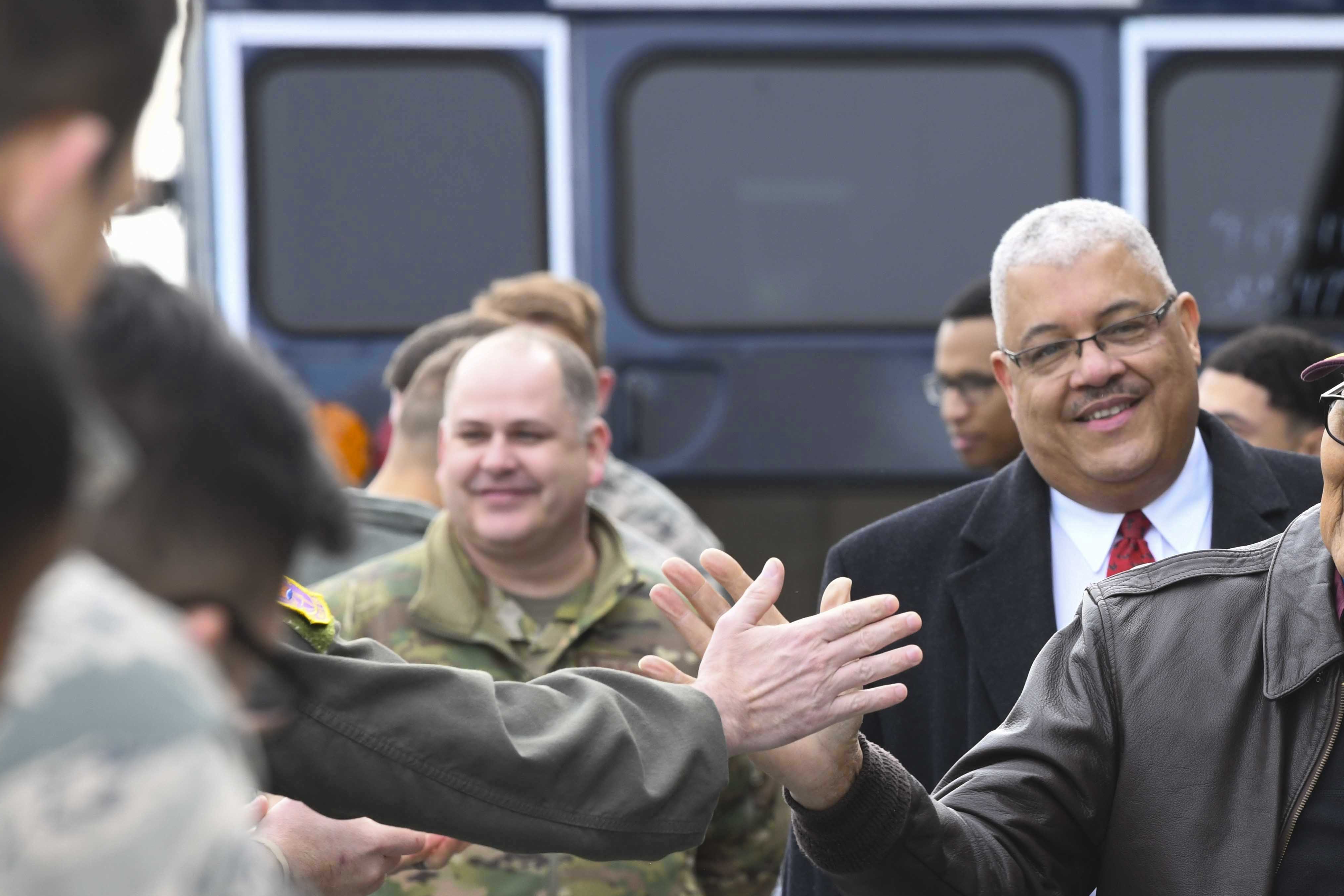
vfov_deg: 3.4
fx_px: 15156
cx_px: 1240
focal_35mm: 406
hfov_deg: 5.1
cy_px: 877
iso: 800
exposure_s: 1/250
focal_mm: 200
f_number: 8
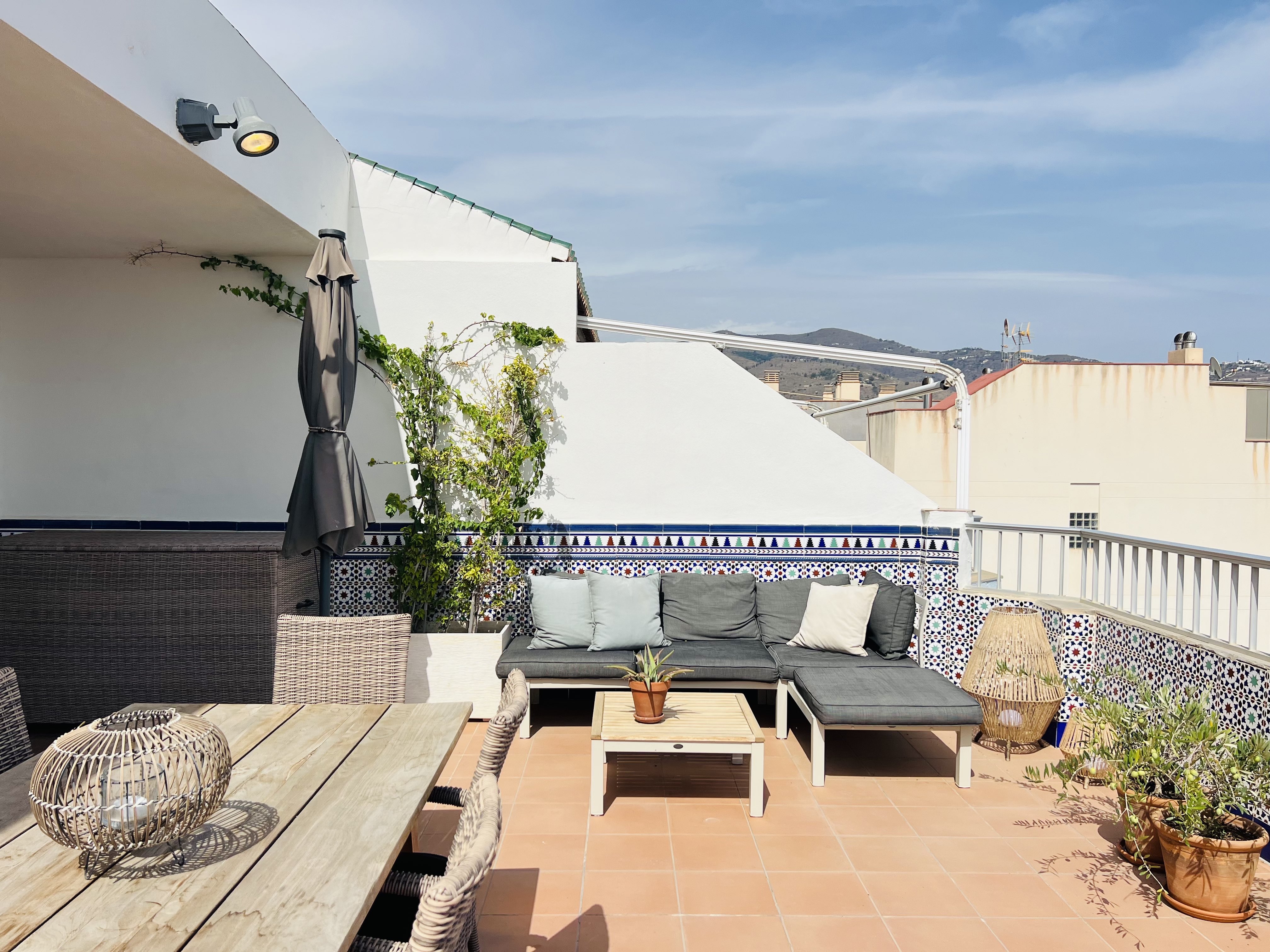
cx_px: 635
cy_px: 476
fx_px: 954
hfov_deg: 67.3
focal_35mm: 26
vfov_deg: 53.1
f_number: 1.5
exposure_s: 1/8696
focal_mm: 5.7
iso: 50
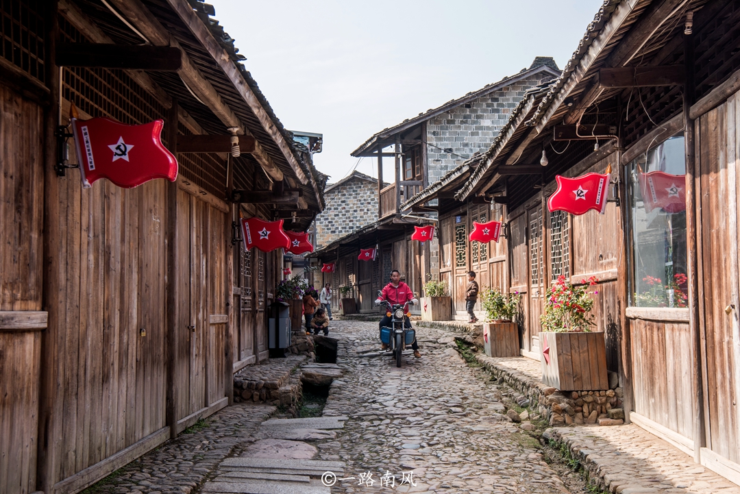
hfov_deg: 41.1
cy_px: 247
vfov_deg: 28.1
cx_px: 370
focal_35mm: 48
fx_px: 987
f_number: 13
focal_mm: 48
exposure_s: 1/100
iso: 125
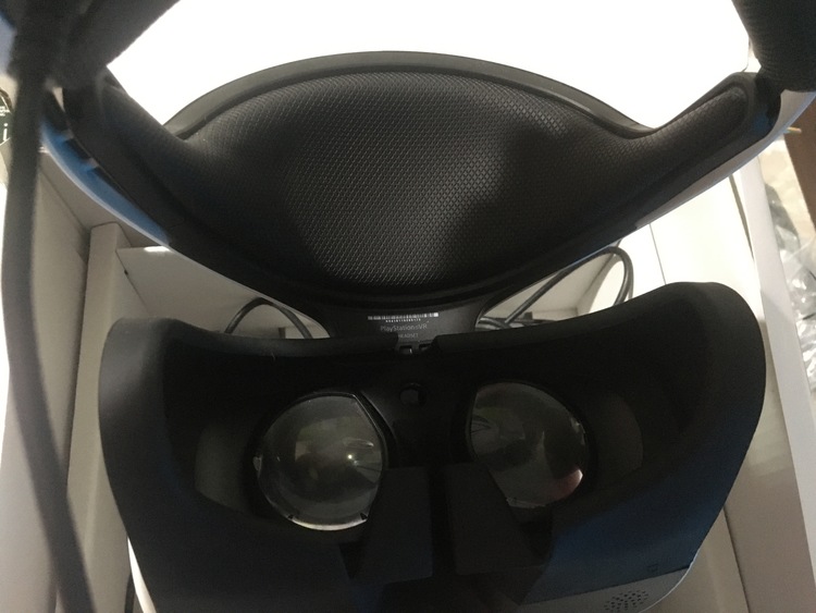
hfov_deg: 61.6
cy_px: 306
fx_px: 684
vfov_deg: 48.3
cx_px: 408
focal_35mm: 29
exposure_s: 1/15
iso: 400
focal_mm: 4.15
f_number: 2.2
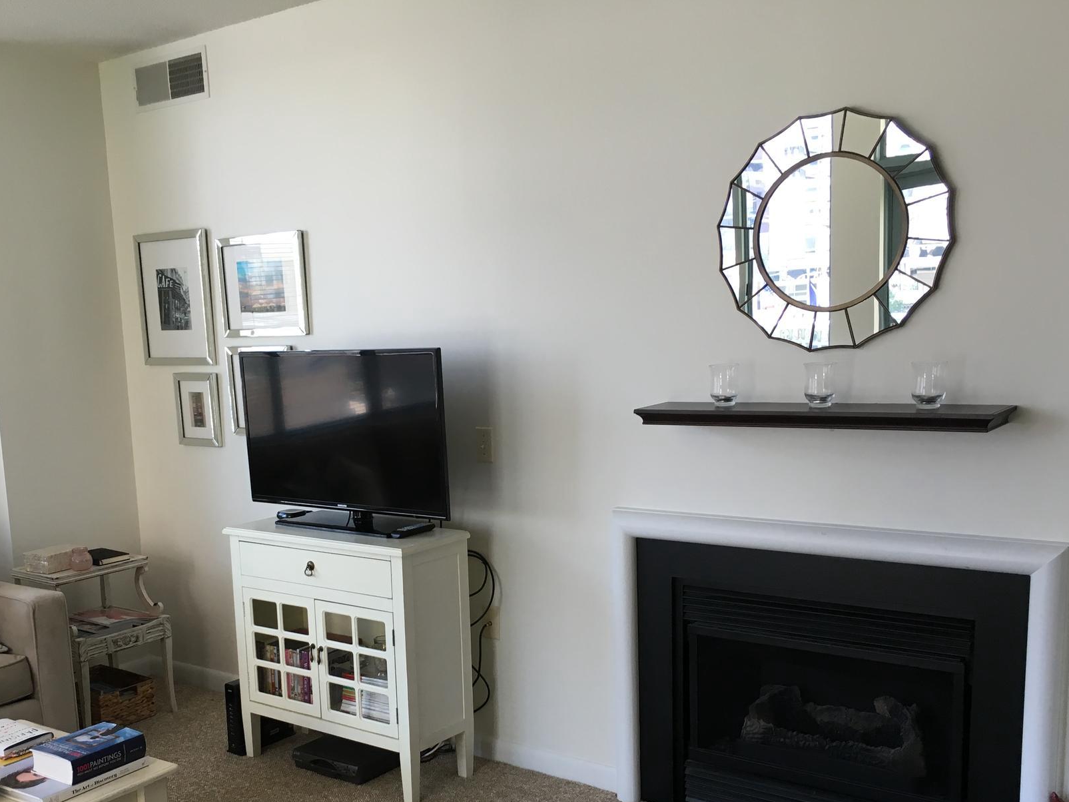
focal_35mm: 37
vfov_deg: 38.4
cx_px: 434
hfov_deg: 49.9
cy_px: 510
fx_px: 1143
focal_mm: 4.15
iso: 32
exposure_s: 1/40
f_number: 2.2
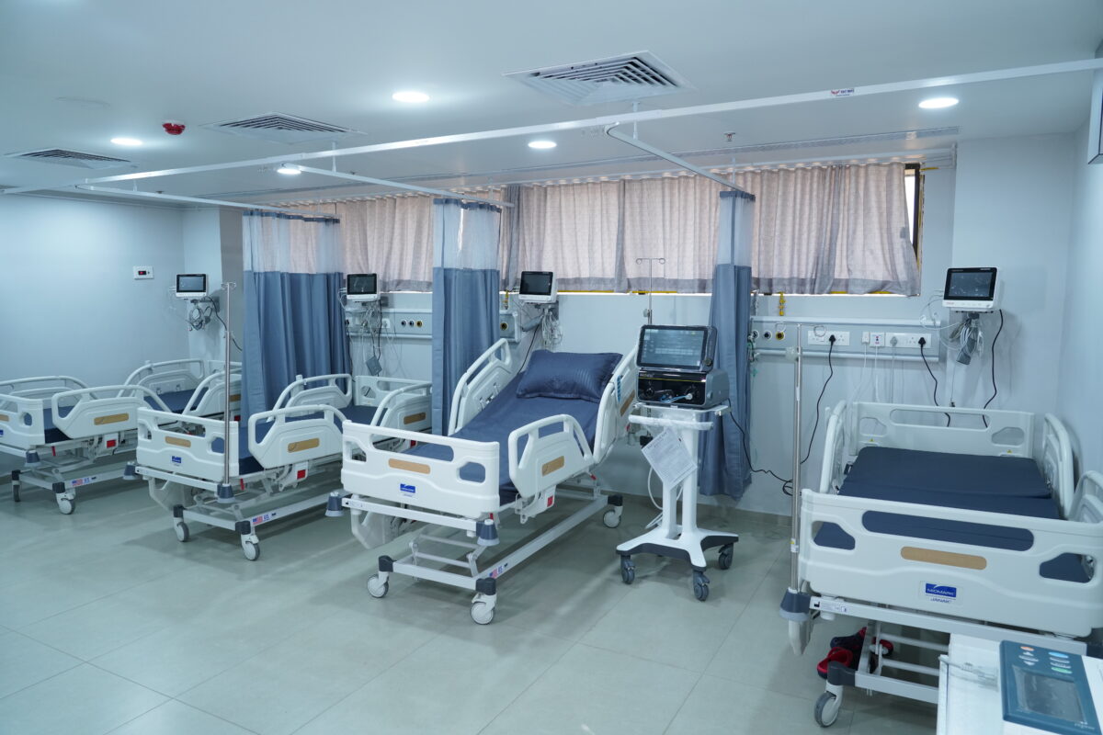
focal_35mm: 24
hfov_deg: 73.7
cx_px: 552
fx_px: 735
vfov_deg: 53.1
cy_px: 368
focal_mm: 24
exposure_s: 1/125
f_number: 5.6
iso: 1600
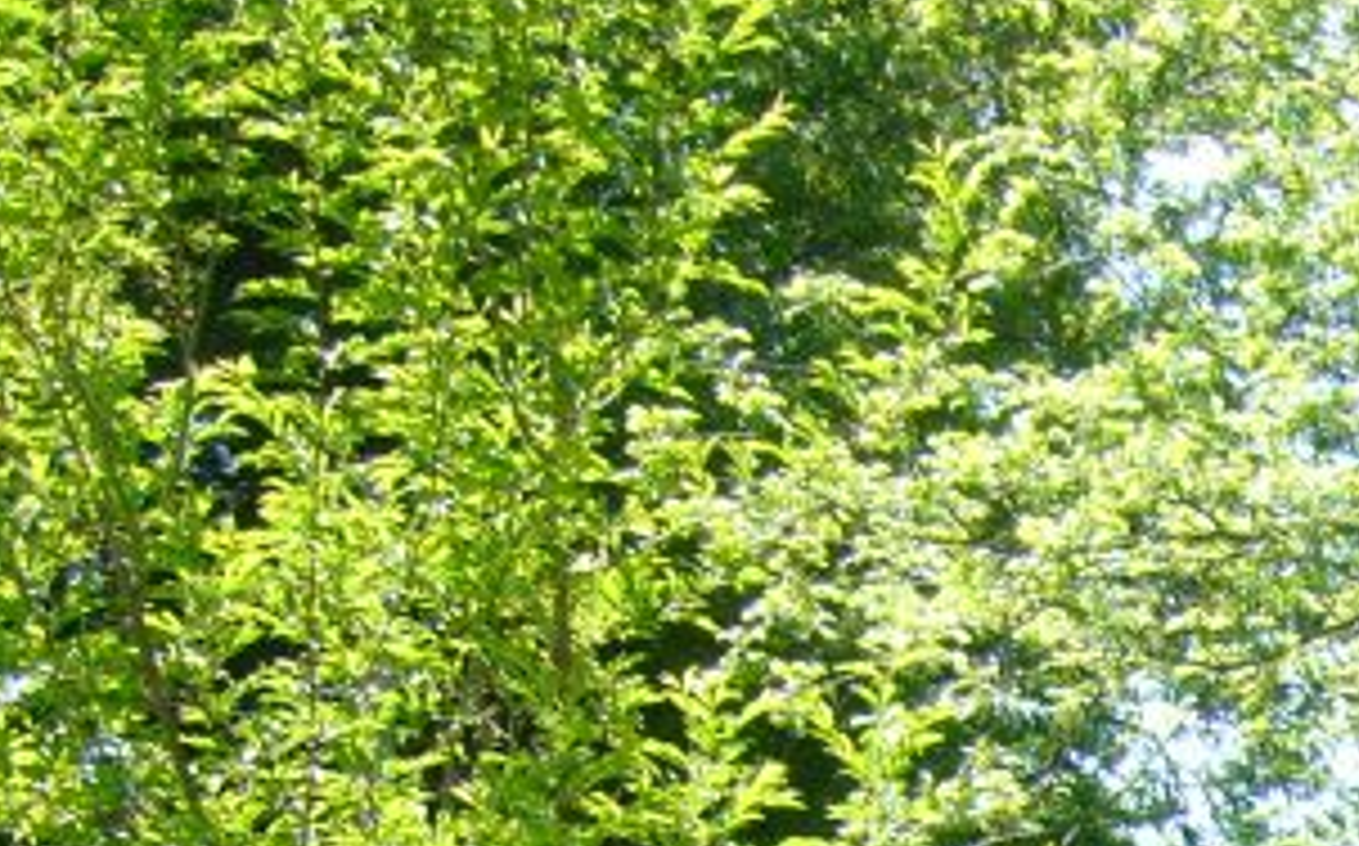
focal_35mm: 126
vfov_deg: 9.8
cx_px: 2048
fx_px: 4661
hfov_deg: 15.3
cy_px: 1602
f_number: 2.8
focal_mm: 5.8
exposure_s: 1/400
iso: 100
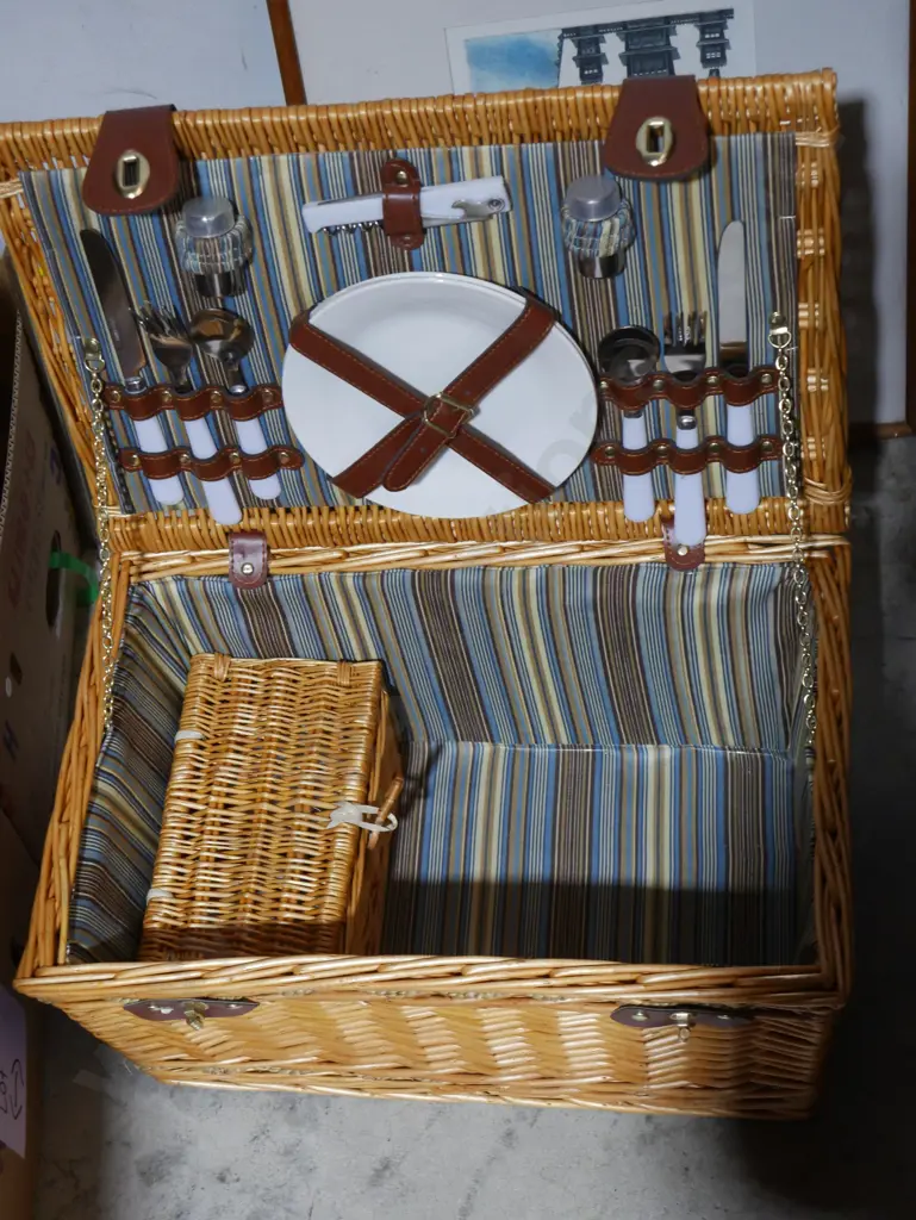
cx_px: 458
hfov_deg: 22.9
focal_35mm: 64
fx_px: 2256
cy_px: 610
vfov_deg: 30.3
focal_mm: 32
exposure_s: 1/80
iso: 1600
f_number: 5.4
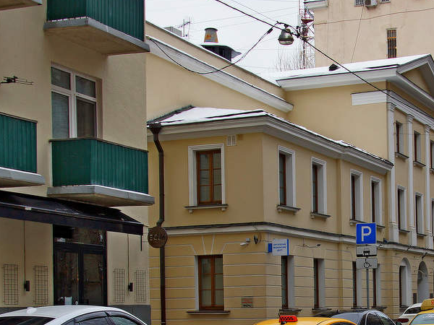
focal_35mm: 74
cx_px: 353
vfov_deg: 19.6
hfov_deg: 25.8
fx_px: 928
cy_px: 281
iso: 100
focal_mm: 22
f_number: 5.6
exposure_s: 1/125
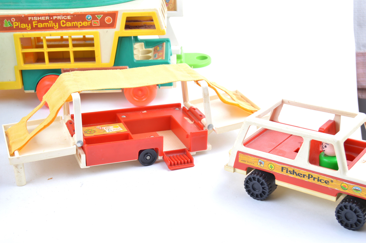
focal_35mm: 57
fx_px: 579
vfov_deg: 23.7
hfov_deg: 35.1
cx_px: 183
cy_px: 122
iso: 100
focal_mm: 38
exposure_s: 1/30
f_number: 9
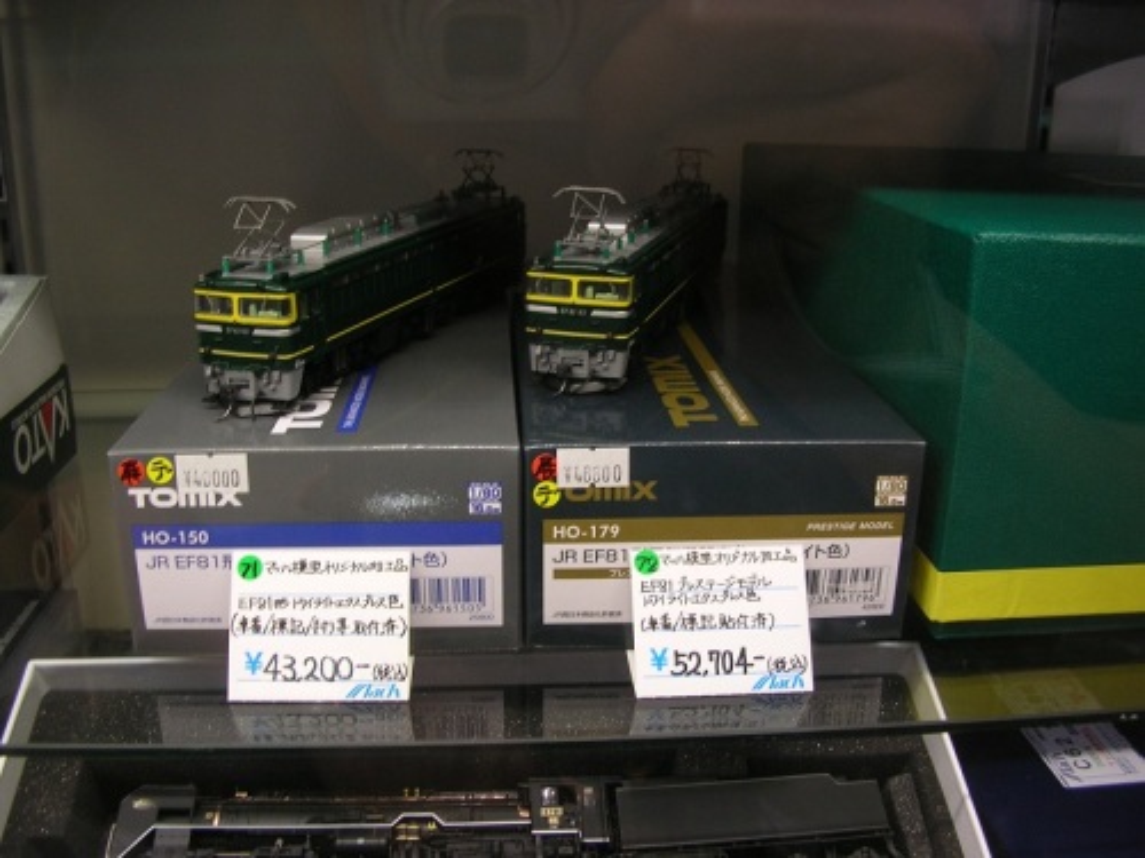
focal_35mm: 35
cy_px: 429
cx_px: 572
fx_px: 1158
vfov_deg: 40.7
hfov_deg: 52.6
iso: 50
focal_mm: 5.8
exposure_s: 1/11.8
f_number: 2.8
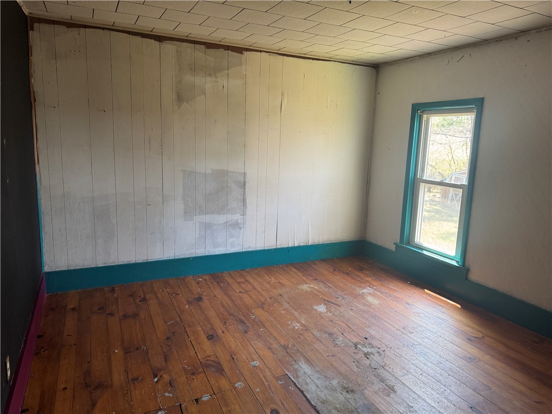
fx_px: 383
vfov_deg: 56.8
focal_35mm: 24
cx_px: 276
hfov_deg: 71.6
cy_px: 207
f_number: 1.78
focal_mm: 6.76
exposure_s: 1/89
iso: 200
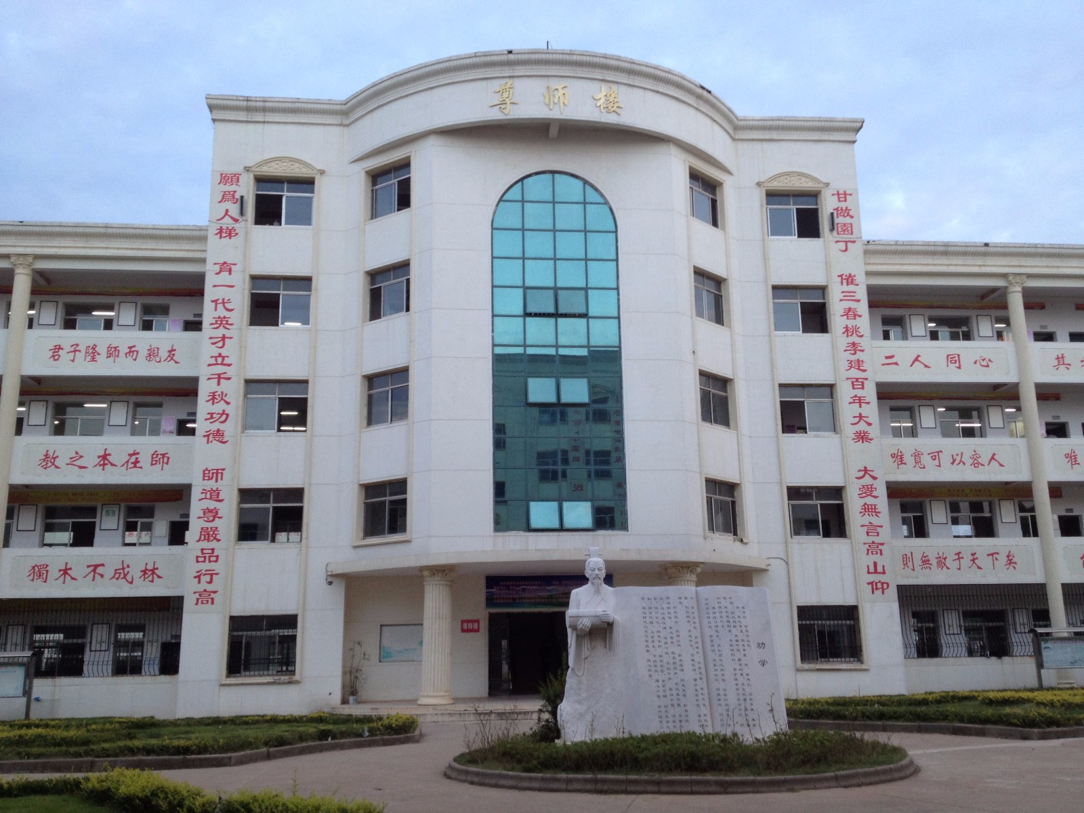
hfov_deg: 52.6
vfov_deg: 40.7
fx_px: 1096
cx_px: 542
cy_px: 406
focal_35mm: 35
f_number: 2.4
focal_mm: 4.28
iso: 80
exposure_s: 1/60
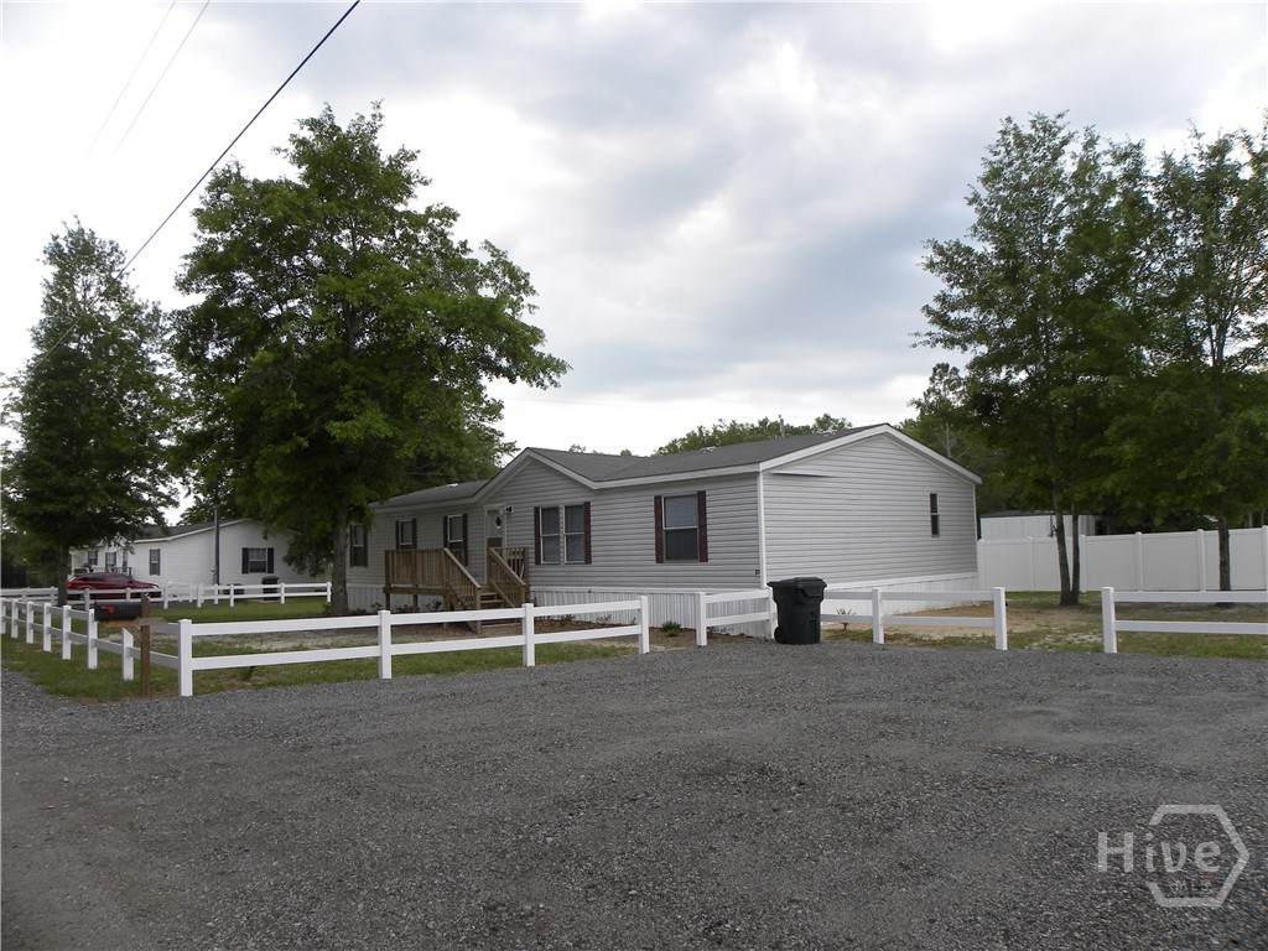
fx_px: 952
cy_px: 476
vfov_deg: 53.1
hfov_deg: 67.3
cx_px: 634
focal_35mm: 26
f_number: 4.5
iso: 64
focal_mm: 4.6
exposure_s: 1/168
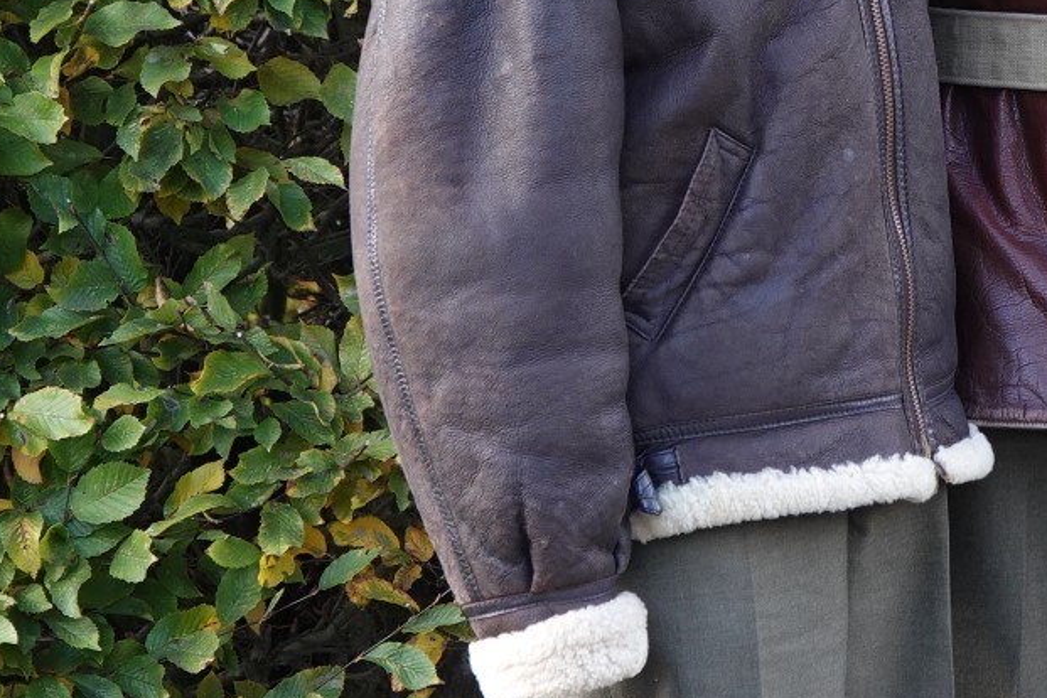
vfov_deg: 4.3
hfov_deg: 6.4
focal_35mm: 321
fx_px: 9335
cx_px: 1096
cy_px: -164
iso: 250
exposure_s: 1/125
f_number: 4
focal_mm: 44.93
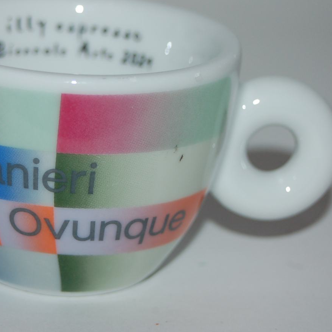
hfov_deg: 10.0
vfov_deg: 10.0
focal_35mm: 175
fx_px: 1899
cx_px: 94
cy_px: 164
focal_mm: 80
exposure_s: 1/125
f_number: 7.1
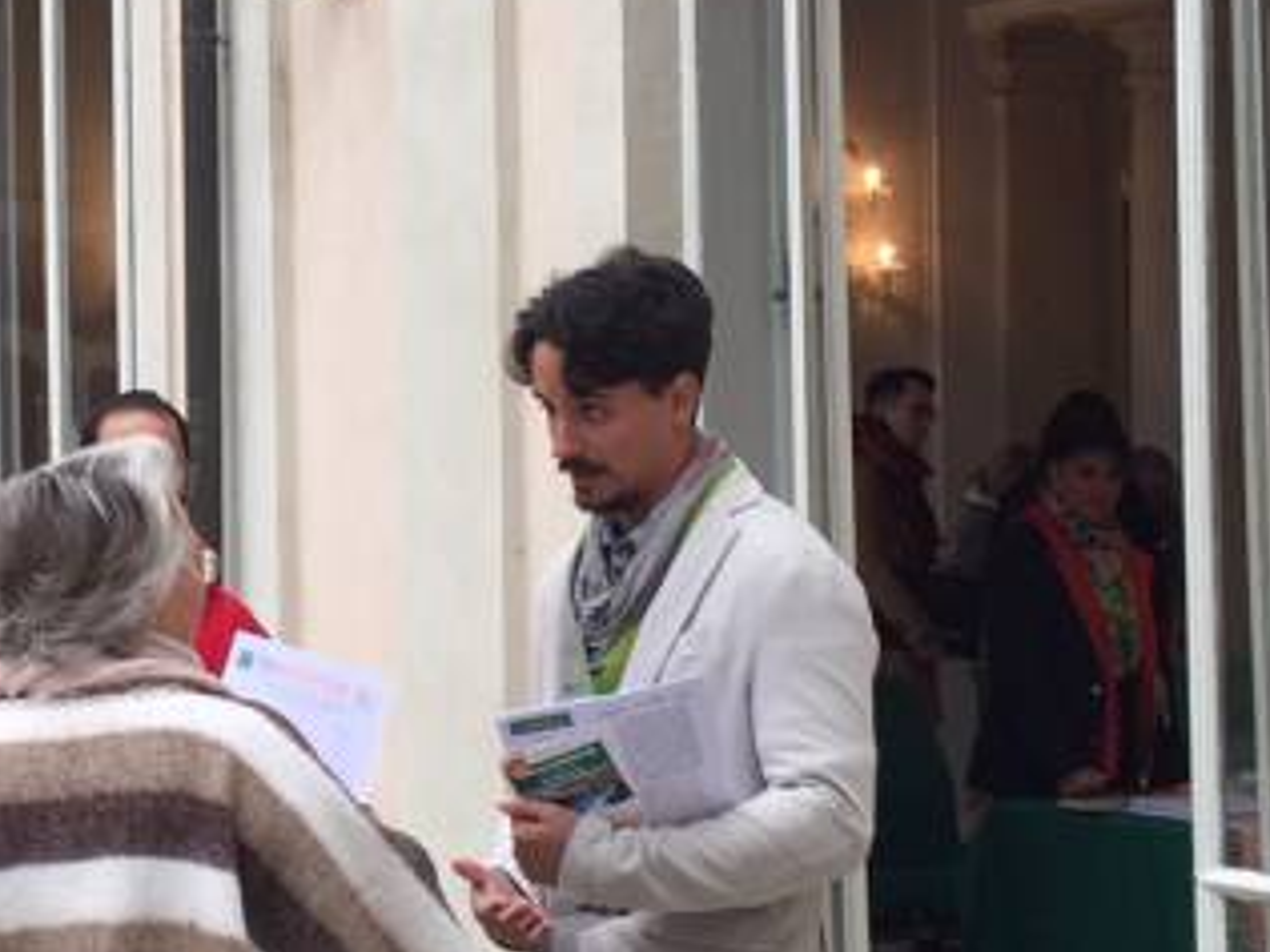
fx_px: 3449
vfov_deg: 15.7
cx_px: 60
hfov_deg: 20.3
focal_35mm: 94
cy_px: 458
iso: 32
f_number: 2.2
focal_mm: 4.15
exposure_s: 1/145
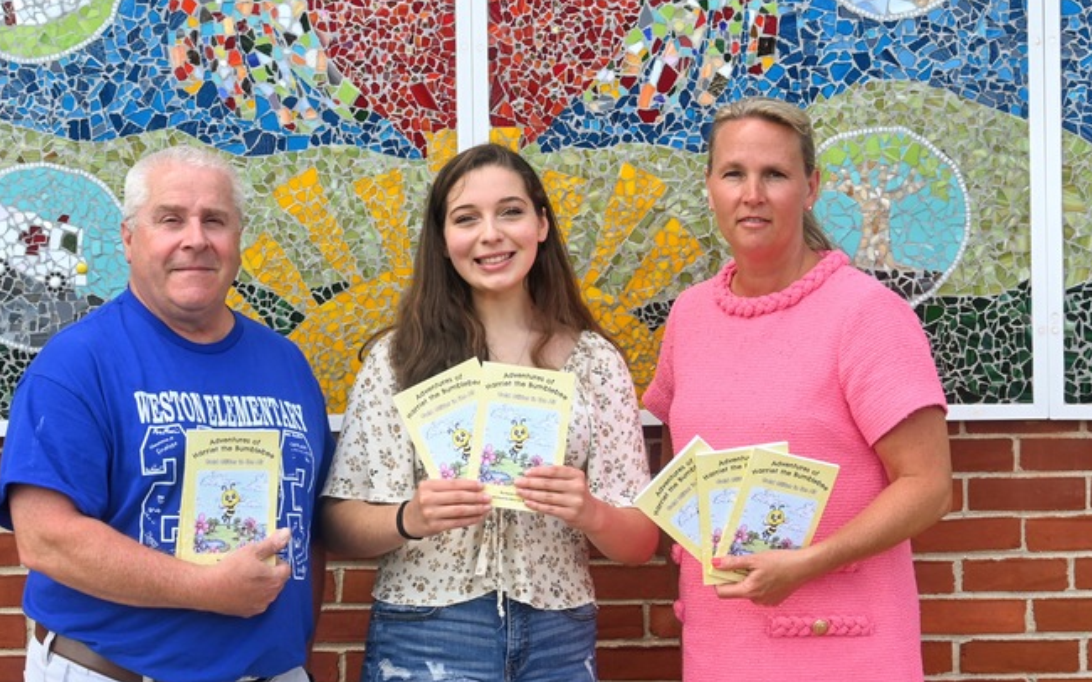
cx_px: 484
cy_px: 261
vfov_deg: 16.3
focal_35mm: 80
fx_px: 2380
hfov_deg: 25.8
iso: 125
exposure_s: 1/250
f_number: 5.6
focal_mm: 34
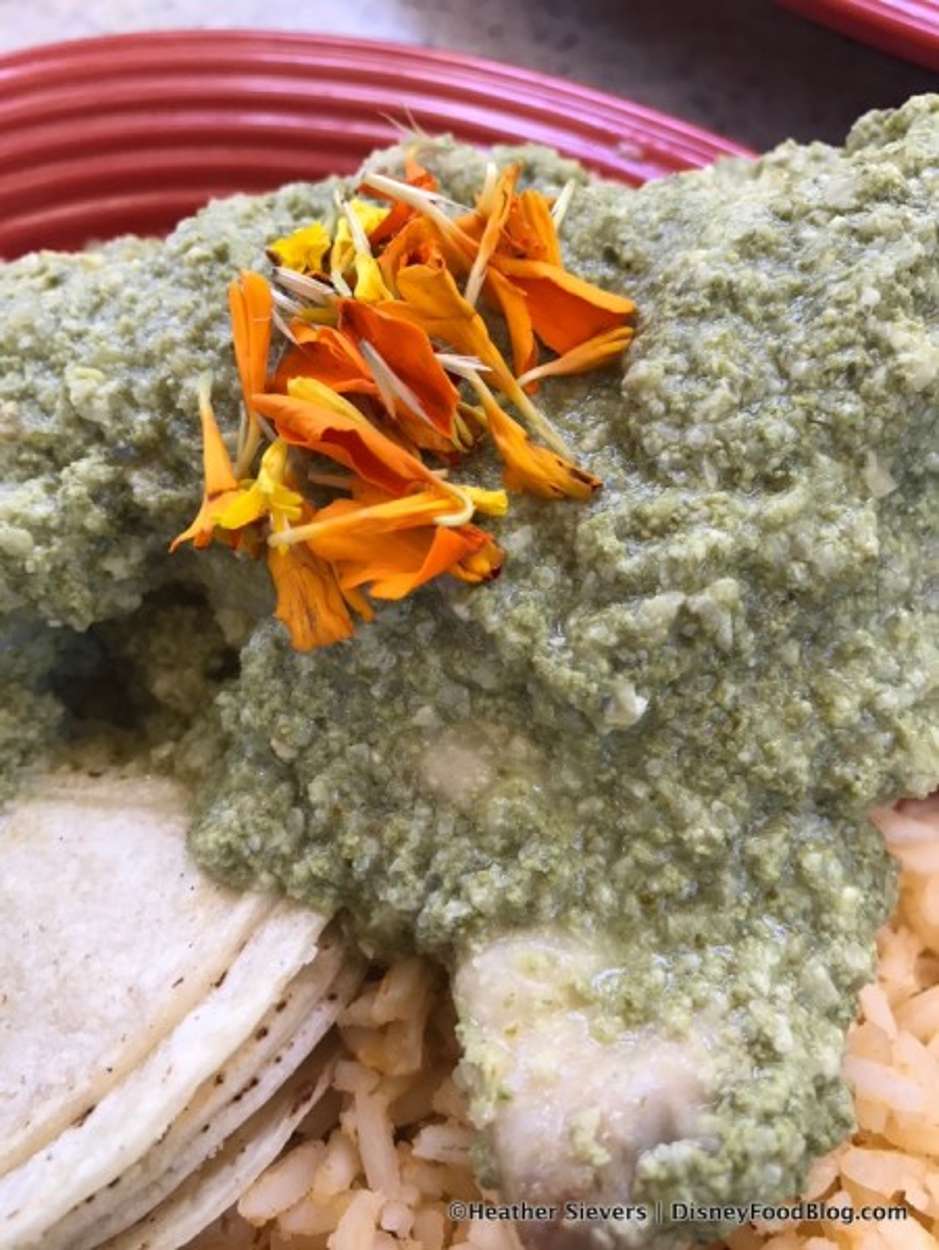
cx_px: 470
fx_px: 1011
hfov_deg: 49.8
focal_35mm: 28
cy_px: 625
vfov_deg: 63.4
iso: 32
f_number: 1.8
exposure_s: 1/120
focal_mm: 3.99
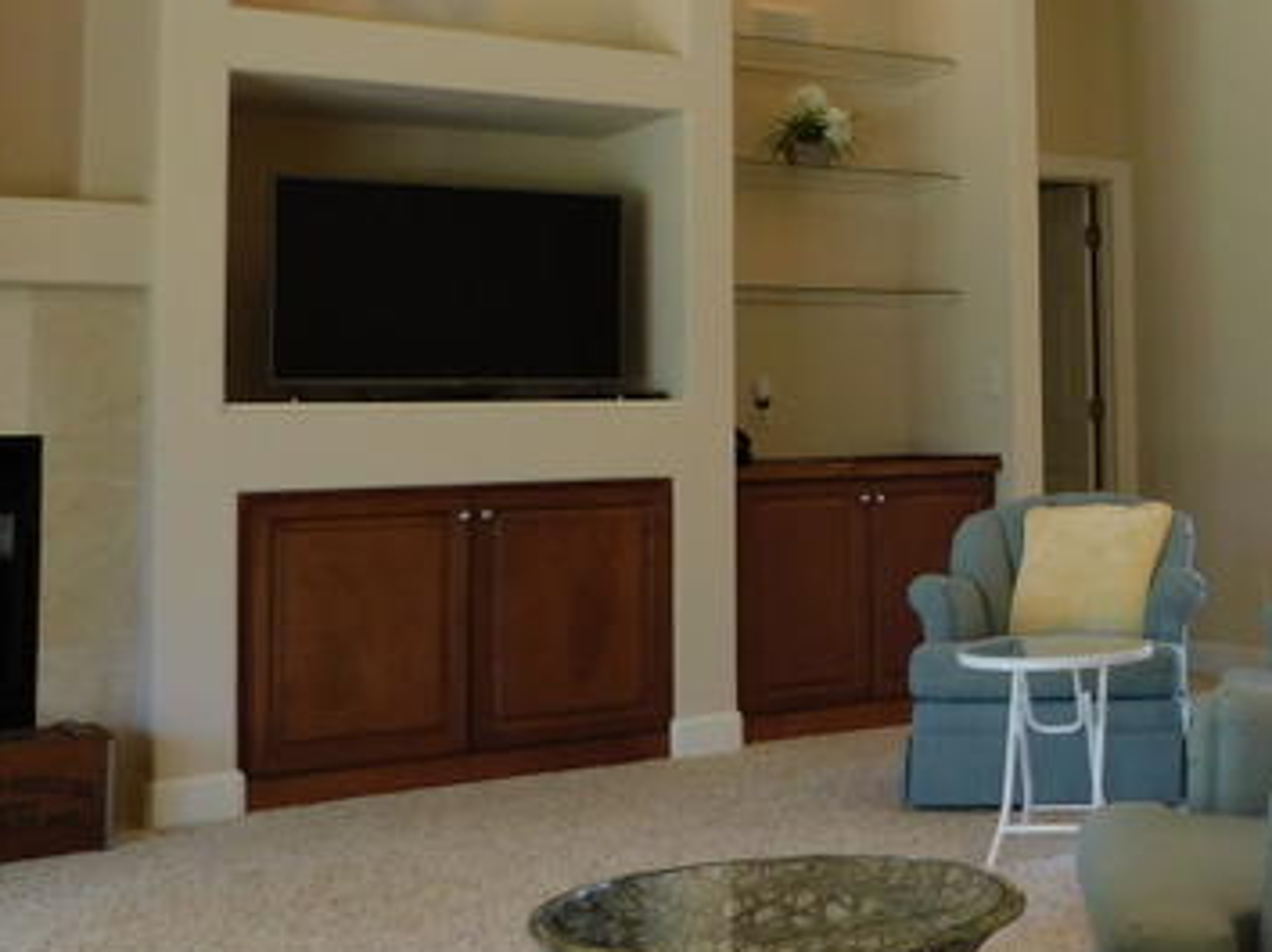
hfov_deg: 34.1
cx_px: 1229
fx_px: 1909
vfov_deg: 27.7
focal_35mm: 52
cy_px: 266
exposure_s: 1/30
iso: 160
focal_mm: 4
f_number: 3
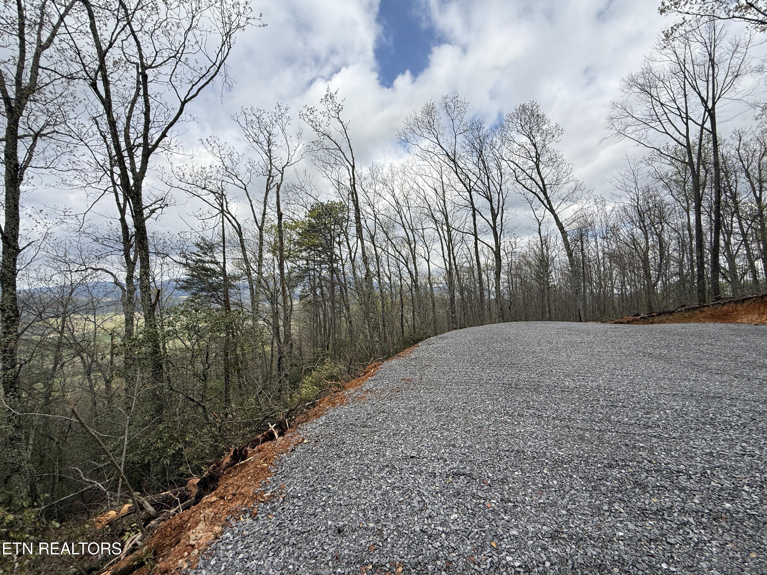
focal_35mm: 14
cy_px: 288
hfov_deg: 102.1
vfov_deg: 85.7
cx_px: 384
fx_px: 310
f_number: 2.2
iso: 50
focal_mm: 2.22
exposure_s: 1/1399
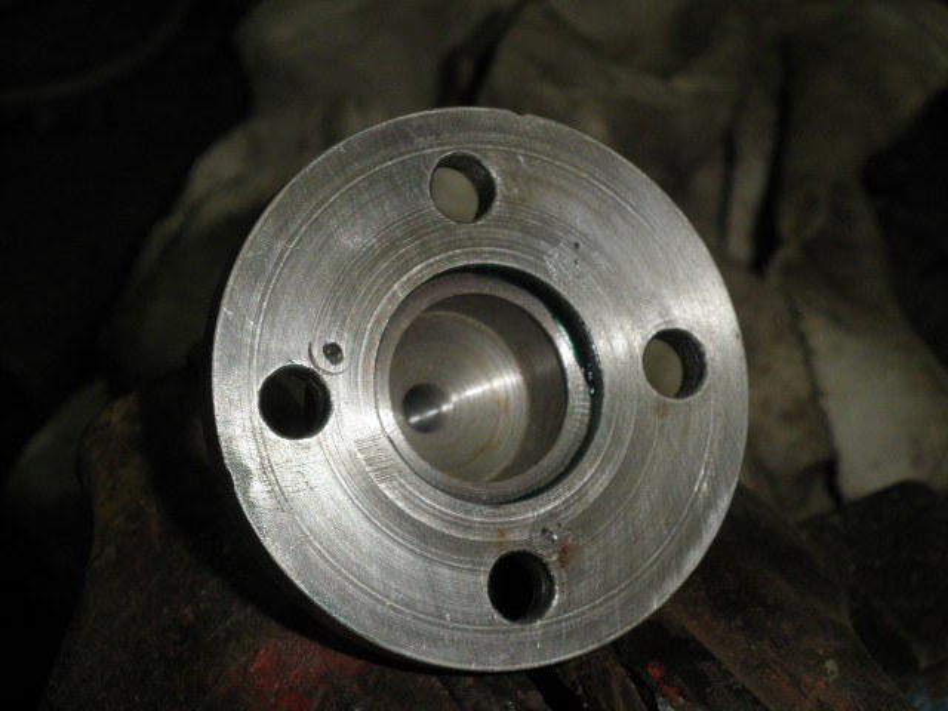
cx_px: 474
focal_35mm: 73
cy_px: 356
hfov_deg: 26.7
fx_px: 1999
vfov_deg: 20.2
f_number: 4.4
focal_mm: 13
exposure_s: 1/80
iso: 160
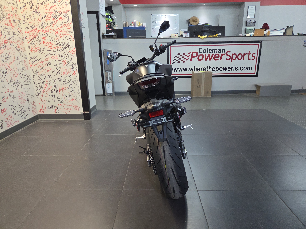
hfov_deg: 73.9
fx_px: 203
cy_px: 114
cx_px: 153
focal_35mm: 23
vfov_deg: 58.9
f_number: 1.8
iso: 400
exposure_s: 1/120
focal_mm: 5.4
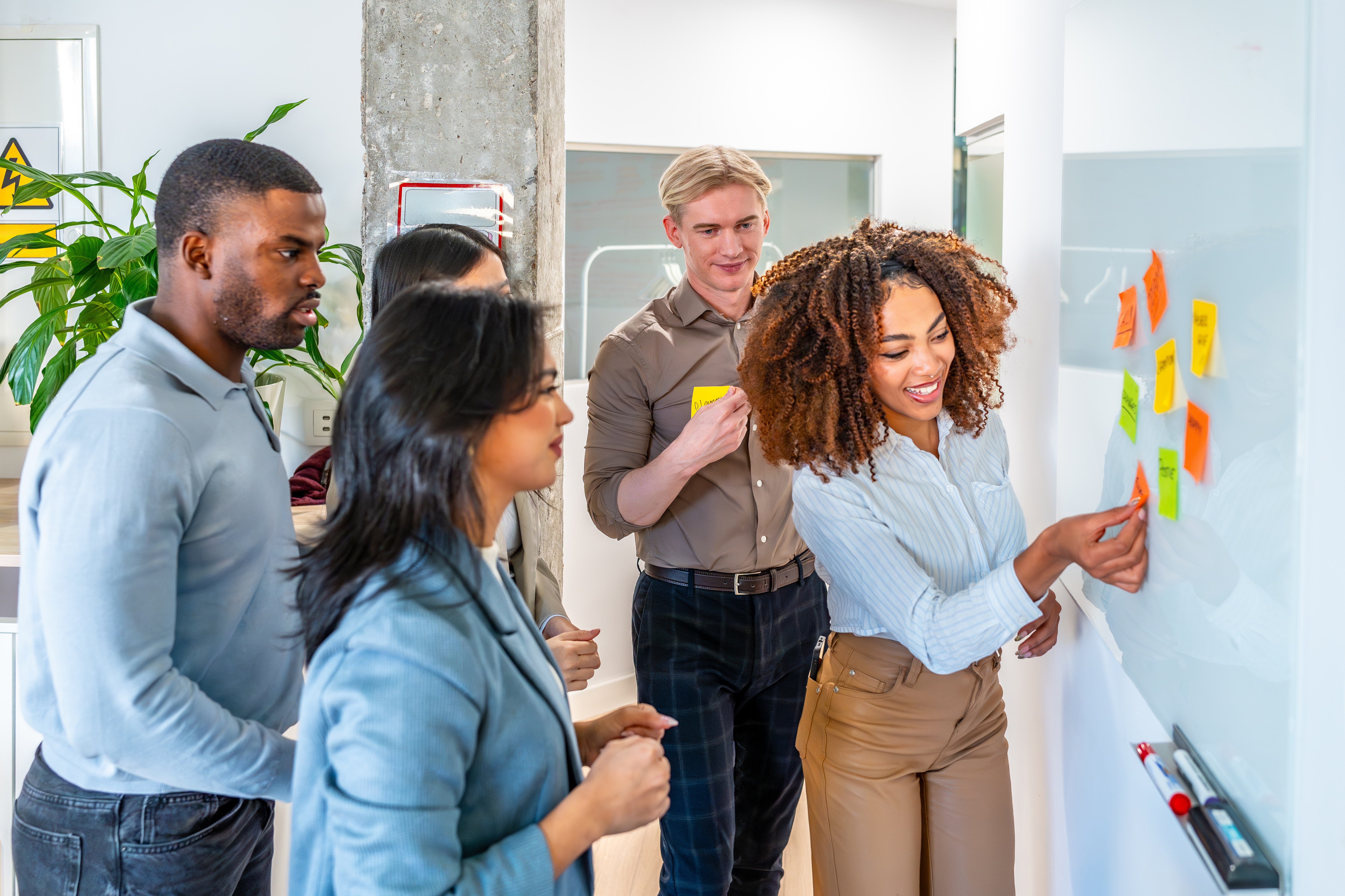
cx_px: 672
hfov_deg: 54.4
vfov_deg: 37.9
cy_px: 448
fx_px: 1308
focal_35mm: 35
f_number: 2.8
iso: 2000
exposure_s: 1/160
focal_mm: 35
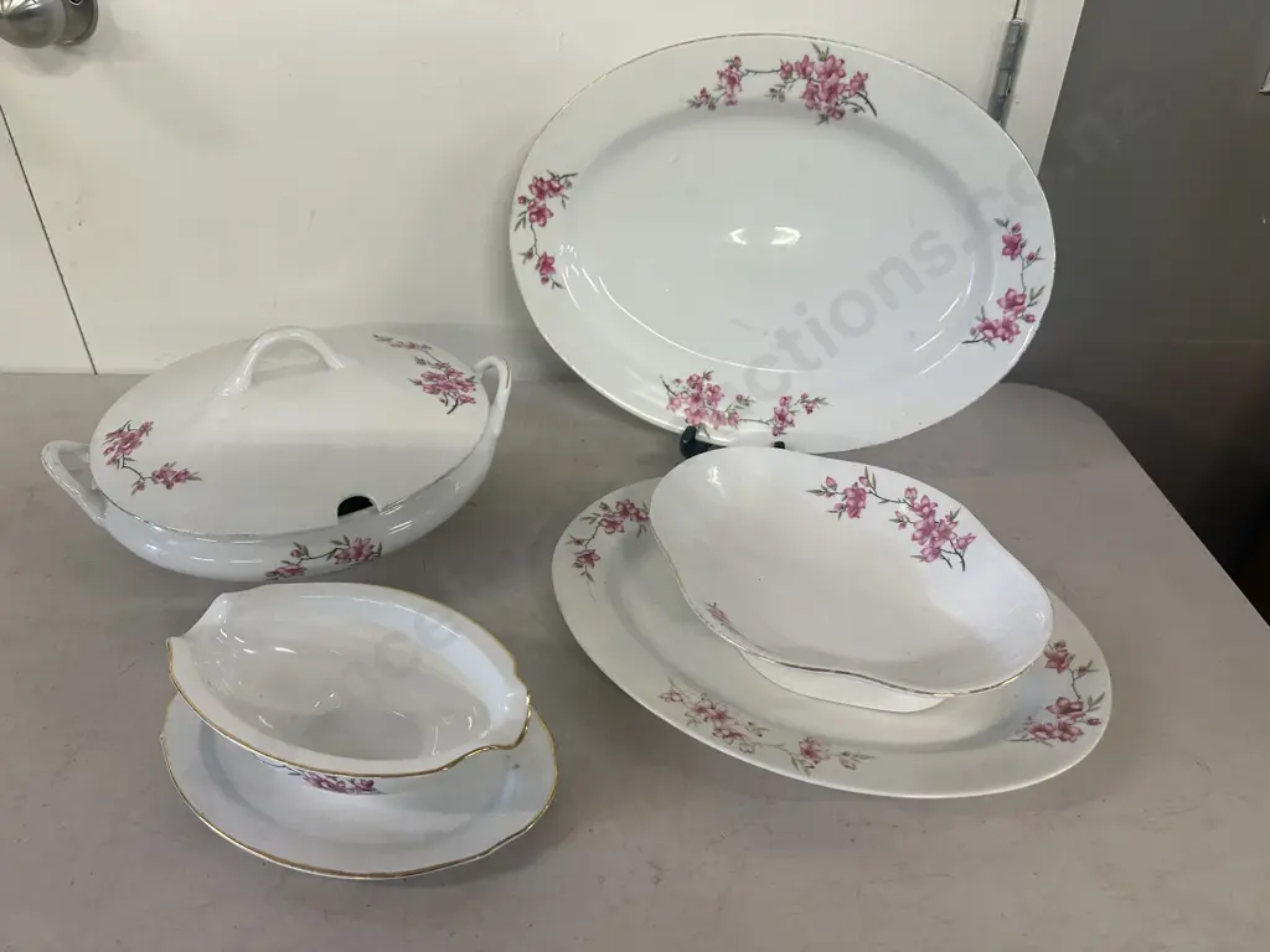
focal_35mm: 24
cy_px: 476
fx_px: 881
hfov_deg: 71.6
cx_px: 635
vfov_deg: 56.8
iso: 160
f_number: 1.78
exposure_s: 1/100
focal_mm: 6.86
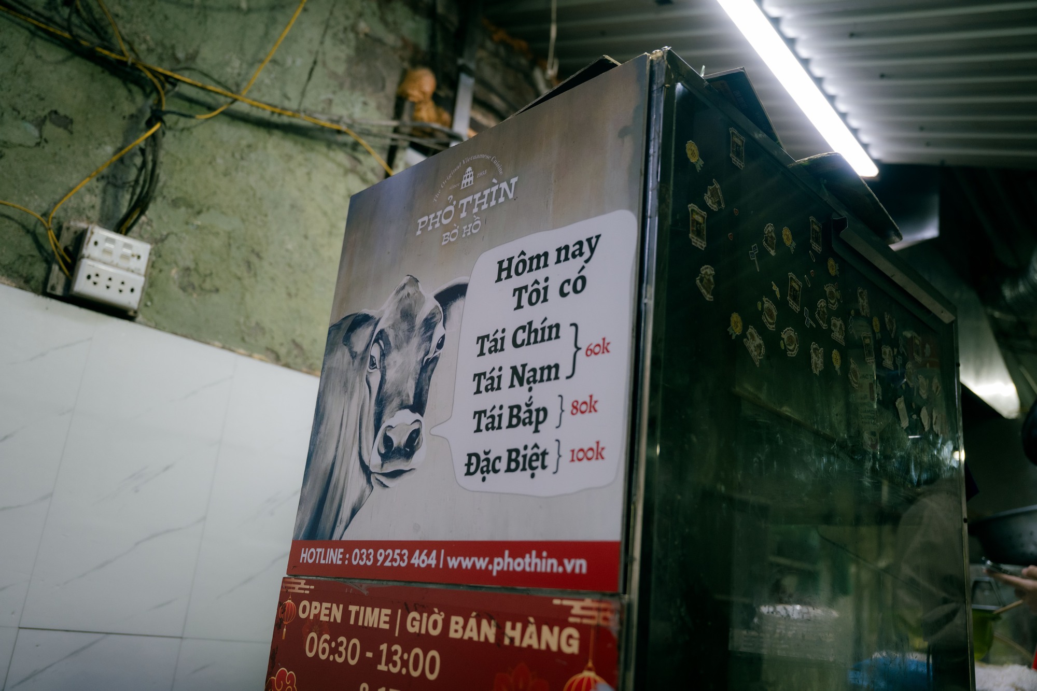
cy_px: 346
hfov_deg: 62.8
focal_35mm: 30
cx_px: 518
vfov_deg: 44.3
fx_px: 850
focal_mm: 29.5
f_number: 2.8
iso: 1000
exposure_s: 1/200
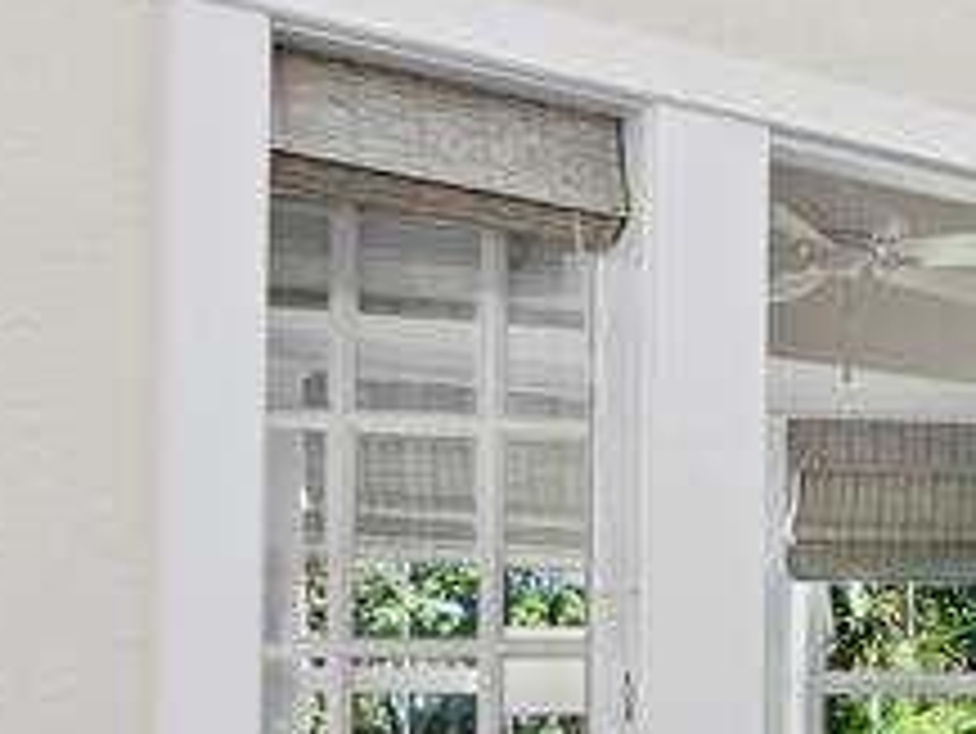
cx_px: 1907
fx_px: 1862
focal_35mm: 66
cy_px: 702
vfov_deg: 21.6
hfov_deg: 19.1
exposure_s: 1/5
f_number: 11
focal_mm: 7
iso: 320
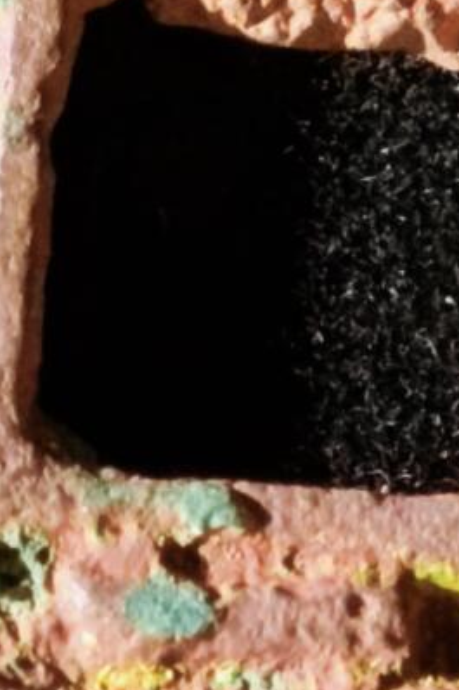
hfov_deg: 2.7
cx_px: 213
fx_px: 9628
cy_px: 319
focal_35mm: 503
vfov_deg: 4.1
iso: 500
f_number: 2
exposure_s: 1/100
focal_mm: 9
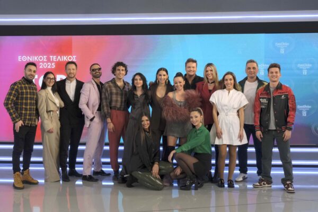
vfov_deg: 31.9
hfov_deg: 46.4
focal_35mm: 42
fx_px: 371
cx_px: 159
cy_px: 106
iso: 2000
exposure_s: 1/160
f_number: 5.6
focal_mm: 28.3
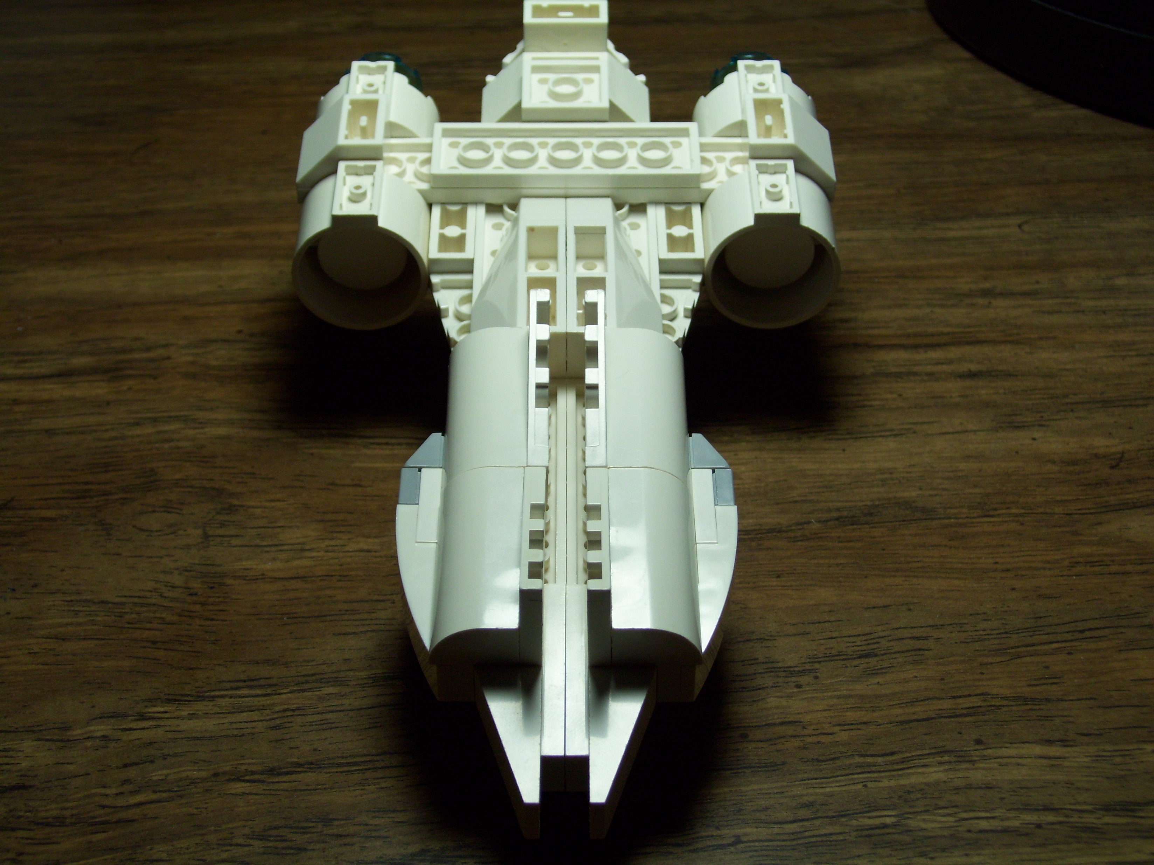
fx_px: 2200
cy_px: 432
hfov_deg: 29.4
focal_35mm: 66
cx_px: 577
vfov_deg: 22.3
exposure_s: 1/80
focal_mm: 11
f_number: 4.1
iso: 80
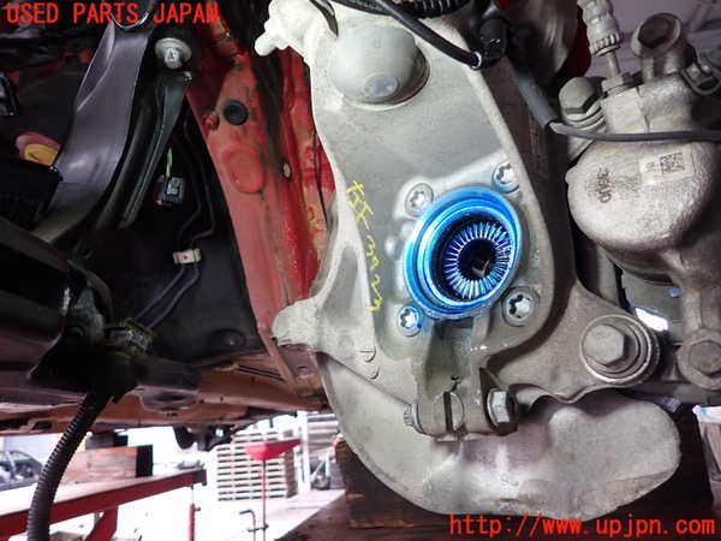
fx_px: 521
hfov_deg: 69.4
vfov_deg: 54.9
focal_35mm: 25
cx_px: 360
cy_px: 270
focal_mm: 4.5
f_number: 2
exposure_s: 1/60
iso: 200
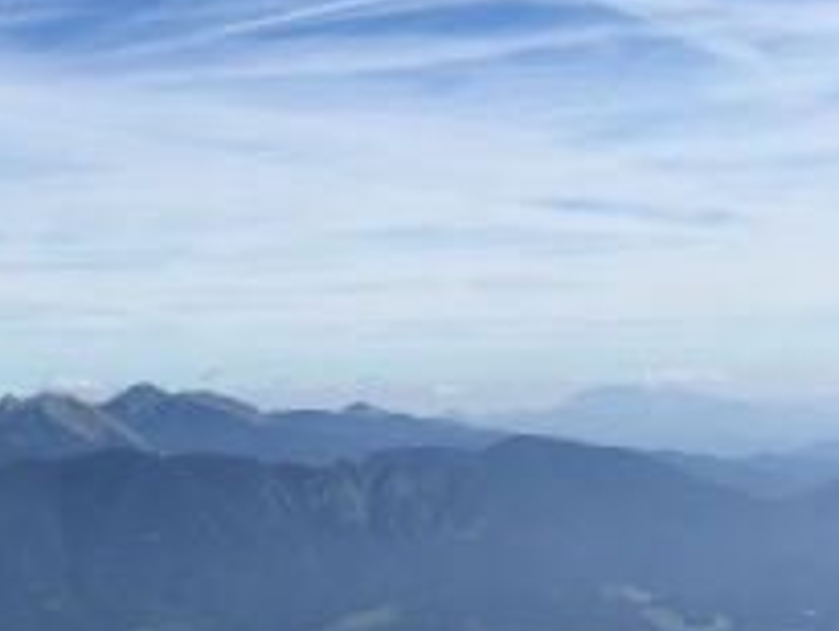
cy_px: 561
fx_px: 2231
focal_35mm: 92
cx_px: -147
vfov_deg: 15.9
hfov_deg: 20.1
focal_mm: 4.15
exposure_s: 1/2825
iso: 32
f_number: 2.2
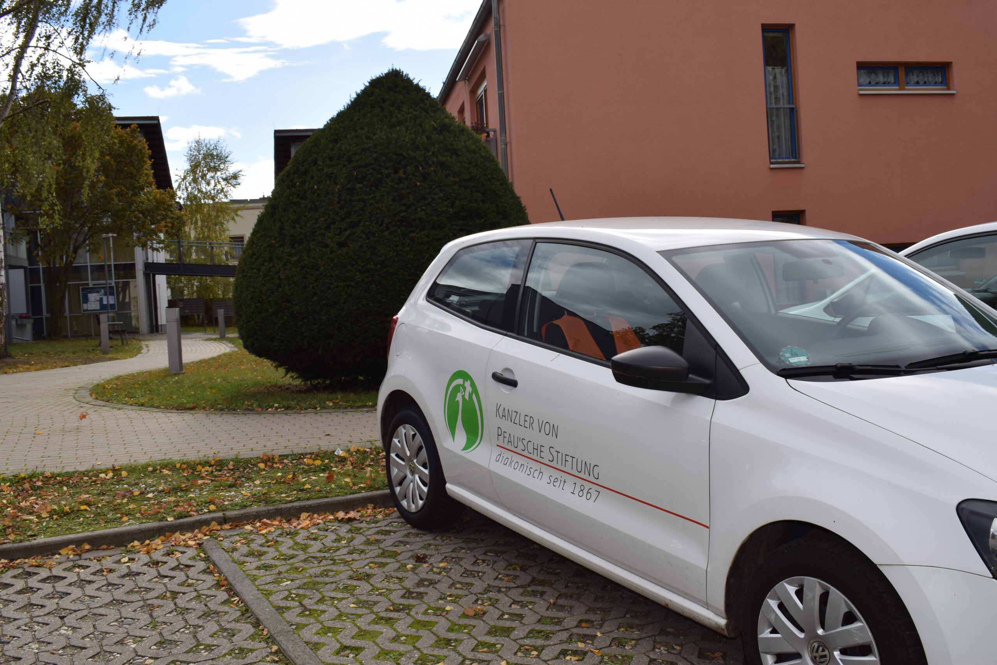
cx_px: 498
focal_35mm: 34
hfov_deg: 55.1
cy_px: 332
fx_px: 956
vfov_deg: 38.4
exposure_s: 1/200
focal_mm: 23
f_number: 10
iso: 100
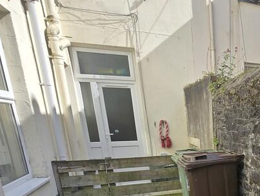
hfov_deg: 46.0
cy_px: 188
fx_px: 248
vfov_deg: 38.9
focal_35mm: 33
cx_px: 263
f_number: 2.2
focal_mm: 1.7
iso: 25
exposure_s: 1/730
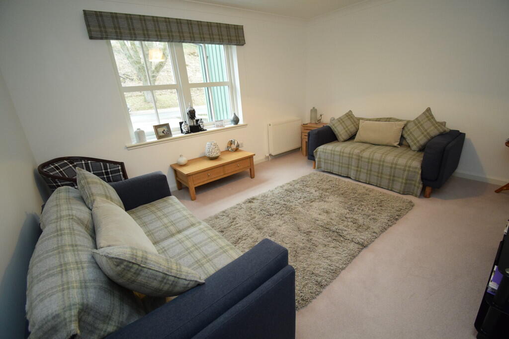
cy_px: 170
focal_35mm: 15
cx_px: 254
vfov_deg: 77.3
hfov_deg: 100.4
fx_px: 212
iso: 2000
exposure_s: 1/60
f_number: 4.5
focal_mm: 10
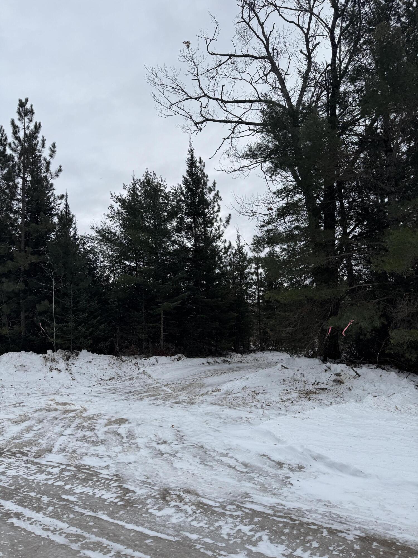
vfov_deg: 71.6
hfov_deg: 56.8
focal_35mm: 24
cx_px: 209
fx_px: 386
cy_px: 279
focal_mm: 6.76
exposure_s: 1/3247
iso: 80
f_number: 1.78
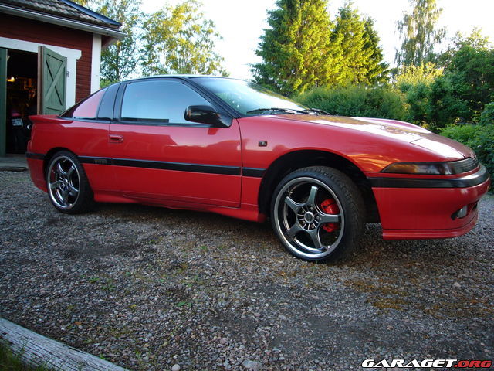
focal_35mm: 28
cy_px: 186
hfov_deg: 63.4
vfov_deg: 49.7
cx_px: 247
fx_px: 400
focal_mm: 4.6
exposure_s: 1/30
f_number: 2.8
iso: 80
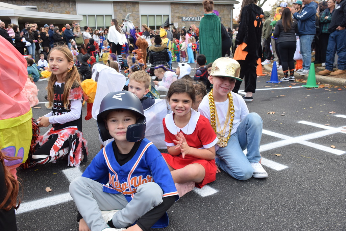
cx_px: 173
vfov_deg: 40.0
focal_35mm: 33
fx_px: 317
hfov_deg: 57.2
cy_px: 116
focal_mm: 22
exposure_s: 1/250
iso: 400
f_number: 8
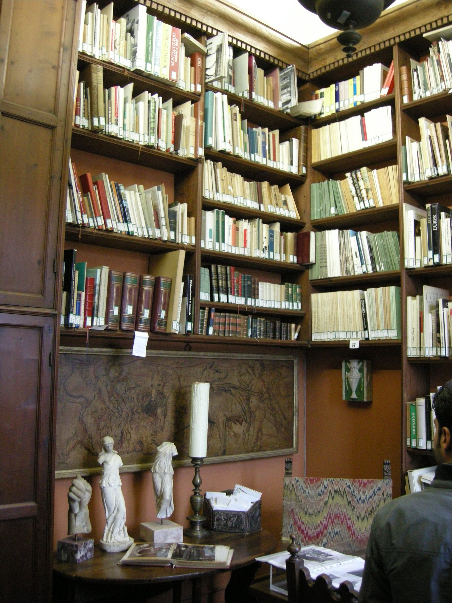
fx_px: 627
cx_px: 226
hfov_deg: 39.7
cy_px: 302
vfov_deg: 51.4
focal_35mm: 36
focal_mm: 7.5
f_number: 2.7
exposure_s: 1/17.1
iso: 400
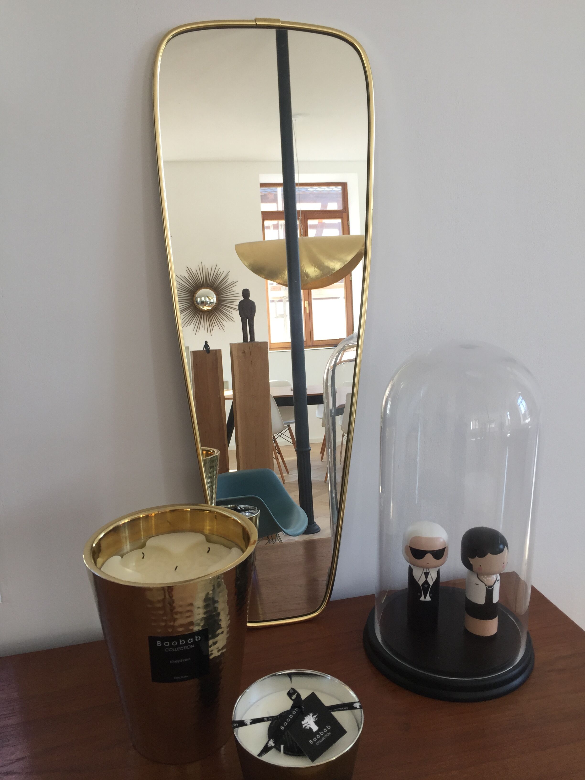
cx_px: 292
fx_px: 653
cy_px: 390
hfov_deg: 48.2
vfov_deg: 61.7
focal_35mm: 29
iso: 32
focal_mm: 4.15
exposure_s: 1/100
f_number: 2.2
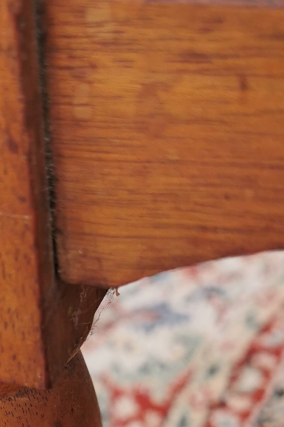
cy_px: 412
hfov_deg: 15.7
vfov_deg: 23.1
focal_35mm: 85
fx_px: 1006
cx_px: -5
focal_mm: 5.56
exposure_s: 1/334
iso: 50
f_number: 1.6
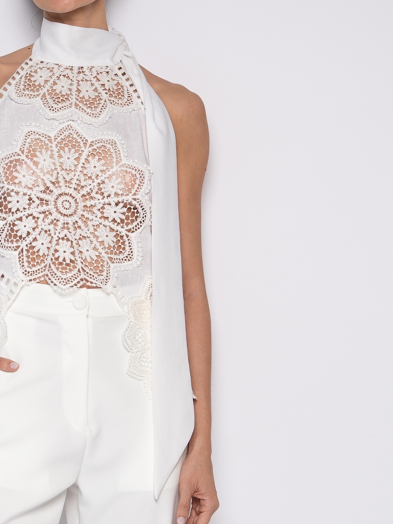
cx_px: 48
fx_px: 1620
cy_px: 454
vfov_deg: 18.1
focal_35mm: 107
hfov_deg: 13.7
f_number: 5
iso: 200
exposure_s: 1/160
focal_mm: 45
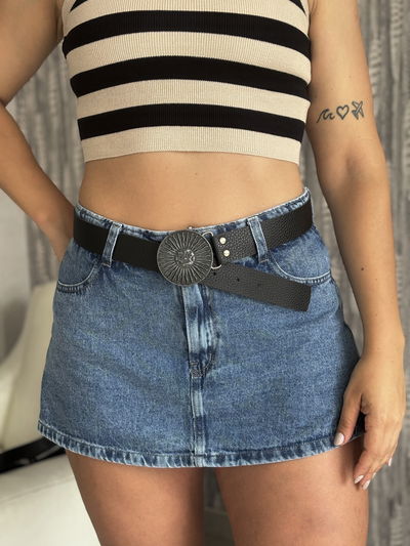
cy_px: 273
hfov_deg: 28.0
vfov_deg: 36.8
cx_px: 205
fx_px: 821
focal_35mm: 52
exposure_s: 1/73
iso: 50
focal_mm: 5.96
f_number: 1.6
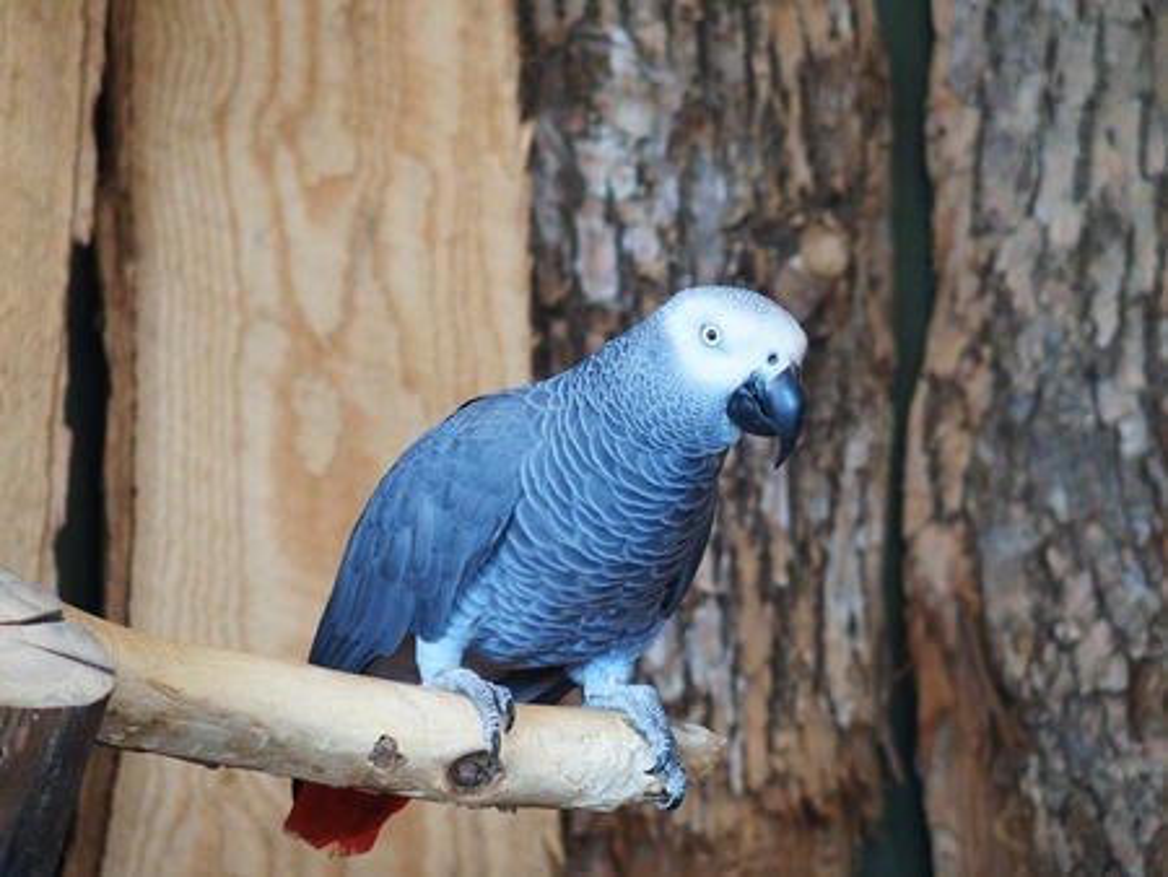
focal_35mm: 270
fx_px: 9115
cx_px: 584
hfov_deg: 7.3
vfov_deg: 5.5
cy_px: 438
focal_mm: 56.7
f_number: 2.8
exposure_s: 1/80
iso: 800
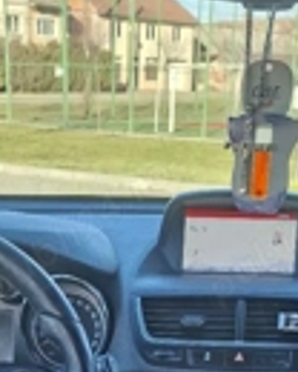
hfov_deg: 22.2
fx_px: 761
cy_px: 489
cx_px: 135
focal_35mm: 69
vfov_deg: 24.0
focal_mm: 5.54
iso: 50
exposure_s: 1/139
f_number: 1.8
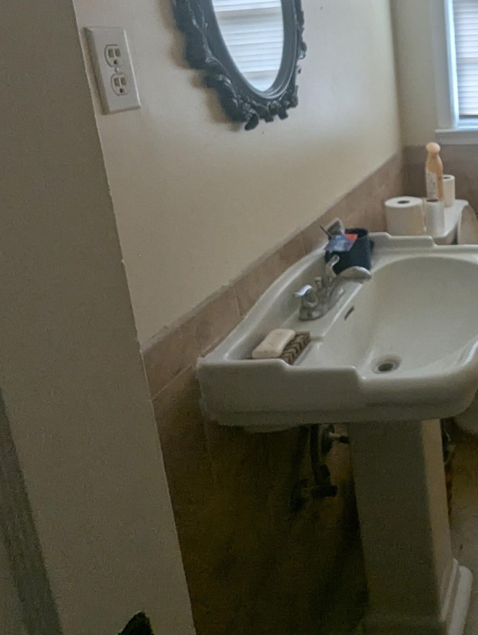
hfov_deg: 38.8
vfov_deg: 57.4
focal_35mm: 30
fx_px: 551
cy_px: 174
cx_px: 523
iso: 146
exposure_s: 1/58.3
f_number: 2.2
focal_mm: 1.95
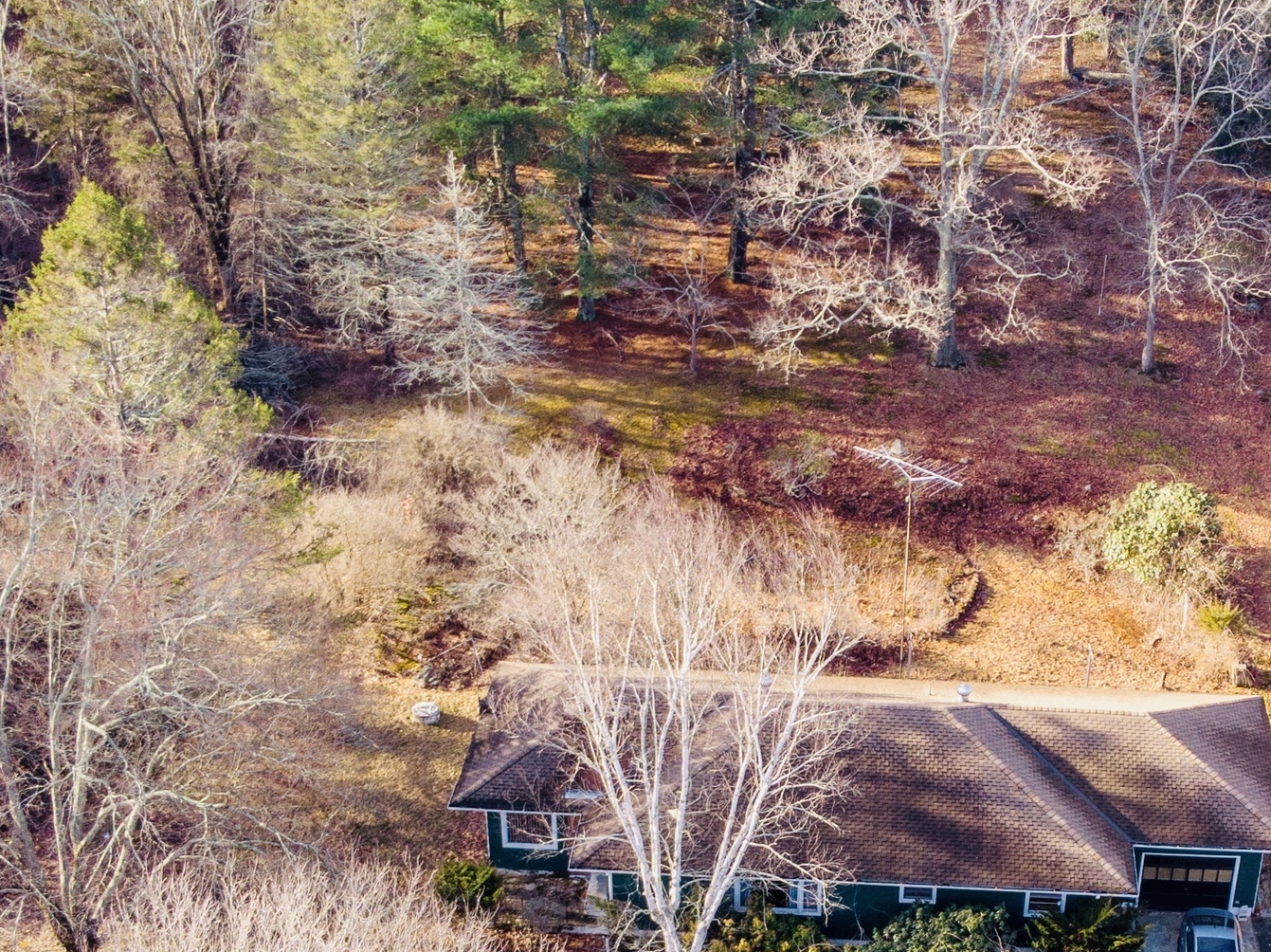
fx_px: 2018
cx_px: 883
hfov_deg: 34.5
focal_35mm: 55
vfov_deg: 25.7
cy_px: 848
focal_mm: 4.5
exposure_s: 1/140
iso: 100
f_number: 2.8
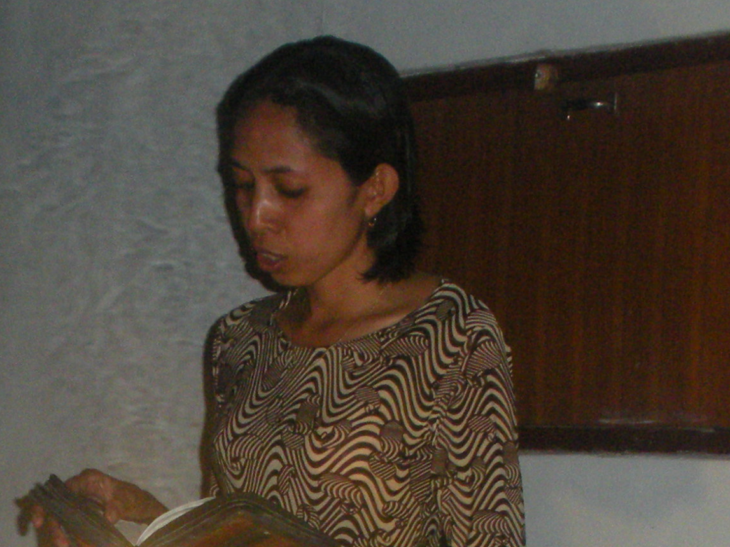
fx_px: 2952
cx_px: 252
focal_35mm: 140
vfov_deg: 10.4
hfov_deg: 14.1
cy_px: 724
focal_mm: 7.7
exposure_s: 1/30
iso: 280
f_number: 4
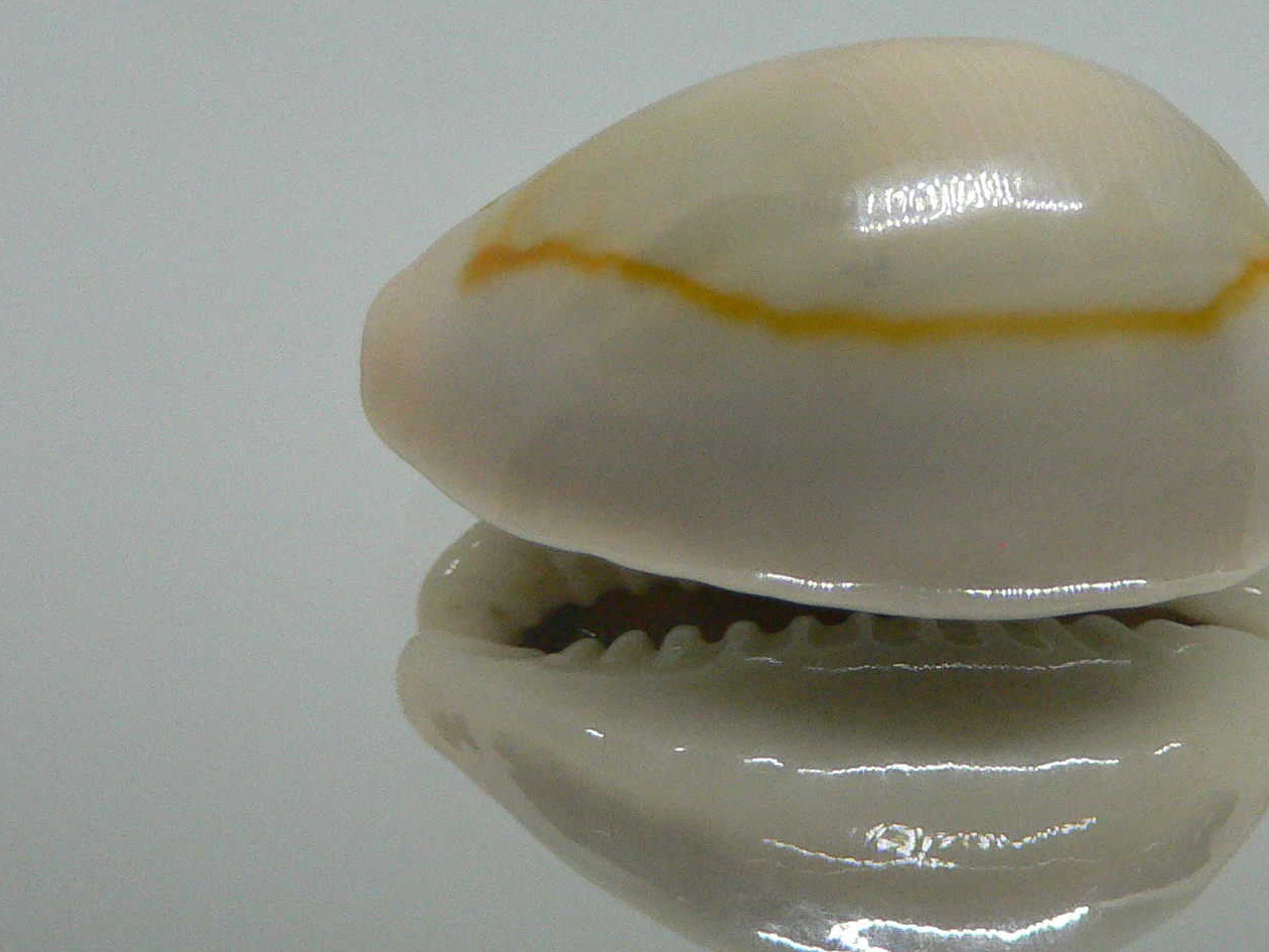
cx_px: 888
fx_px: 2053
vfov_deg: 26.1
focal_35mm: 56
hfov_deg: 33.9
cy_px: 396
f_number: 2.8
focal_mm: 4.6
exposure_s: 1/60
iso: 200
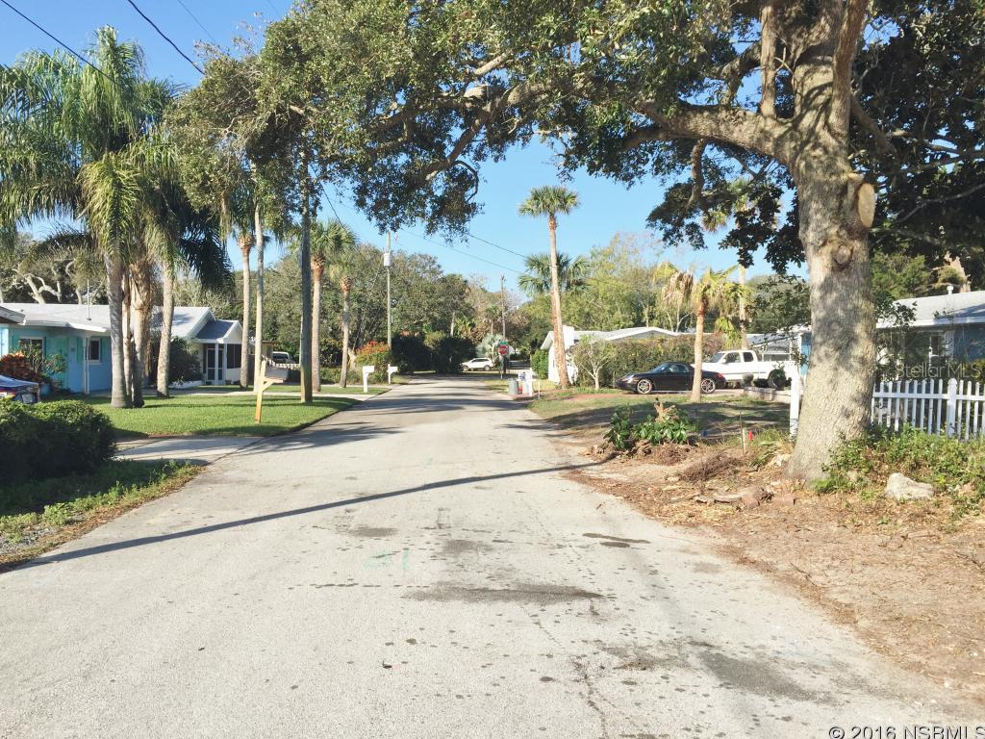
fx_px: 825
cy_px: 370
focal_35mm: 29
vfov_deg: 48.2
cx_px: 492
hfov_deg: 61.7
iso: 32
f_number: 2.2
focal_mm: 4.15
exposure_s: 1/1412
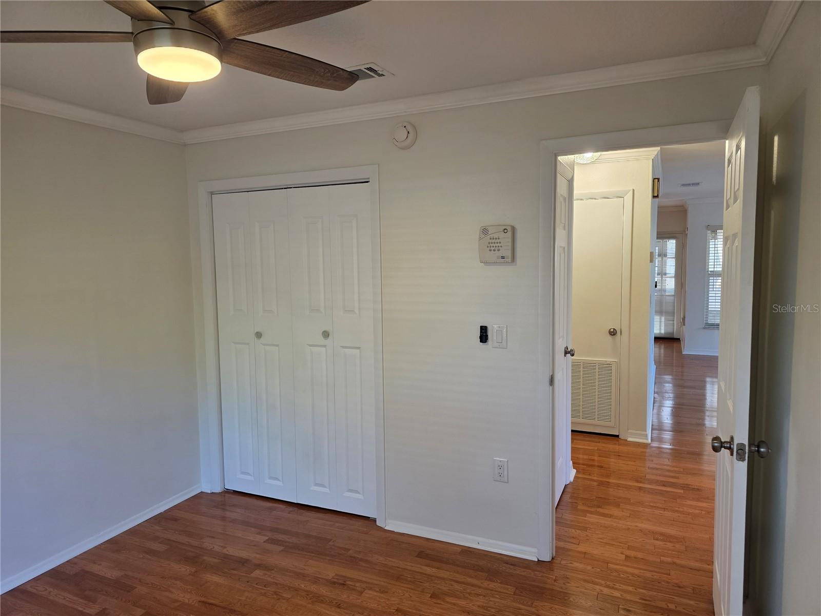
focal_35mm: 23
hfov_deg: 73.9
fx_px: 545
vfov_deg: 58.9
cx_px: 410
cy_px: 308
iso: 125
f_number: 1.7
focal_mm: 6.3
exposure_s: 1/120
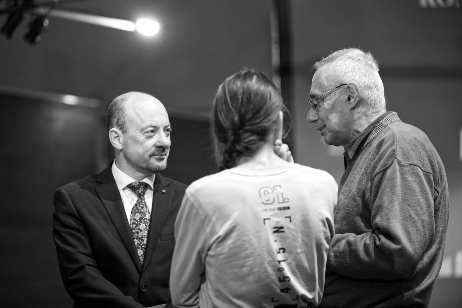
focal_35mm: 130
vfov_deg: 10.5
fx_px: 1668
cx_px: 231
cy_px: 154
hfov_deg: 15.8
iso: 5000
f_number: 2.8
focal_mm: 130
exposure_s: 1/250
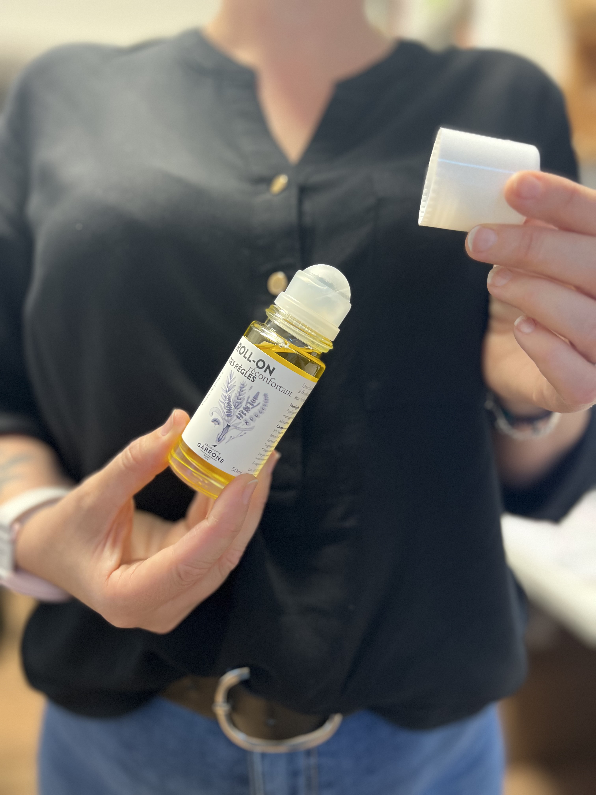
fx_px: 597
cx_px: 298
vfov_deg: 67.3
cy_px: 398
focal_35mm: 26
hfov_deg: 53.1
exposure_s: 1/50
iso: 400
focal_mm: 5.7
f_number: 1.5
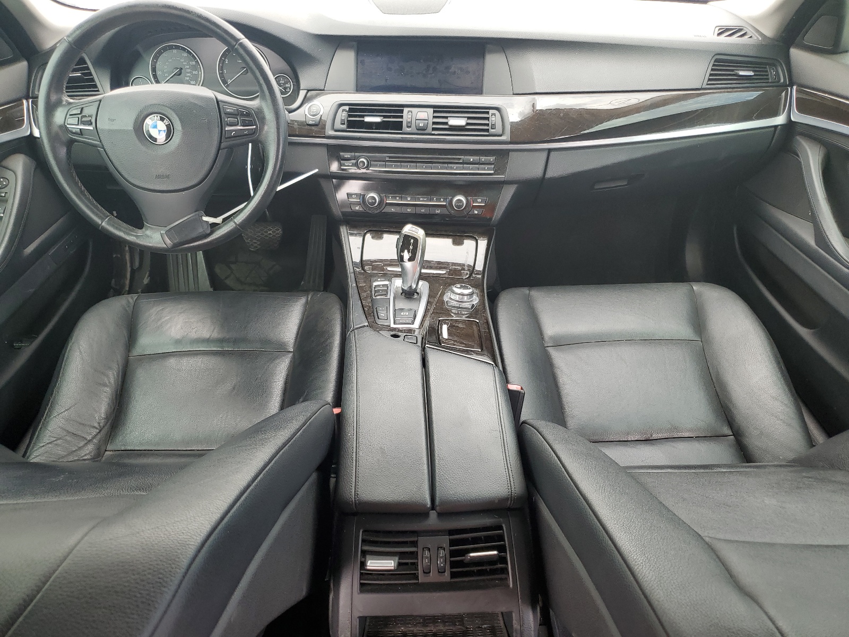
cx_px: 424
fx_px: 638
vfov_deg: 53.1
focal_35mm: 26
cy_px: 318
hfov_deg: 67.3
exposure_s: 1/213
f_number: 1.5
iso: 50
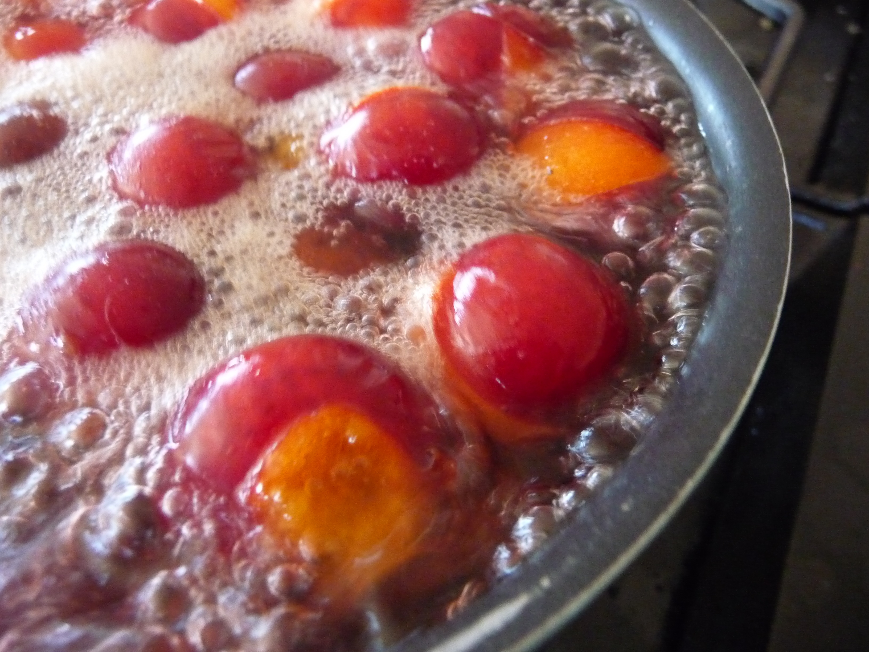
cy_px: 326
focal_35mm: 28
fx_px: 703
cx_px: 434
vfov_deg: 49.7
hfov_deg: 63.4
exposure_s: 1/25
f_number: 3.3
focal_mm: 4.7
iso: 800
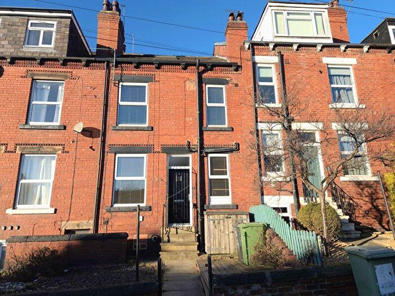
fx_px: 262
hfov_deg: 73.9
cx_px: 198
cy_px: 148
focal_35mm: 23
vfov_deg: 58.9
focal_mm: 5.4
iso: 50
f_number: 1.8
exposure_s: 1/1280
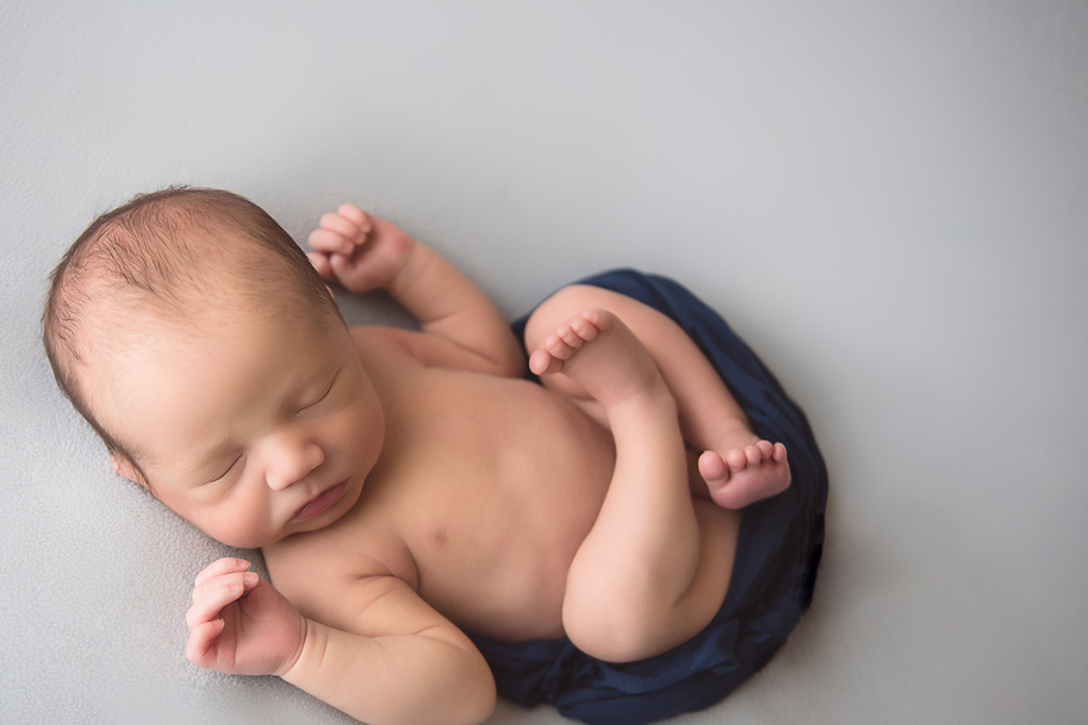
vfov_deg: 29.2
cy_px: 382
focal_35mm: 46
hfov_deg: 42.6
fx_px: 1390
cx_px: 455
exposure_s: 1/160
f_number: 2.8
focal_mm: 35
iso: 100
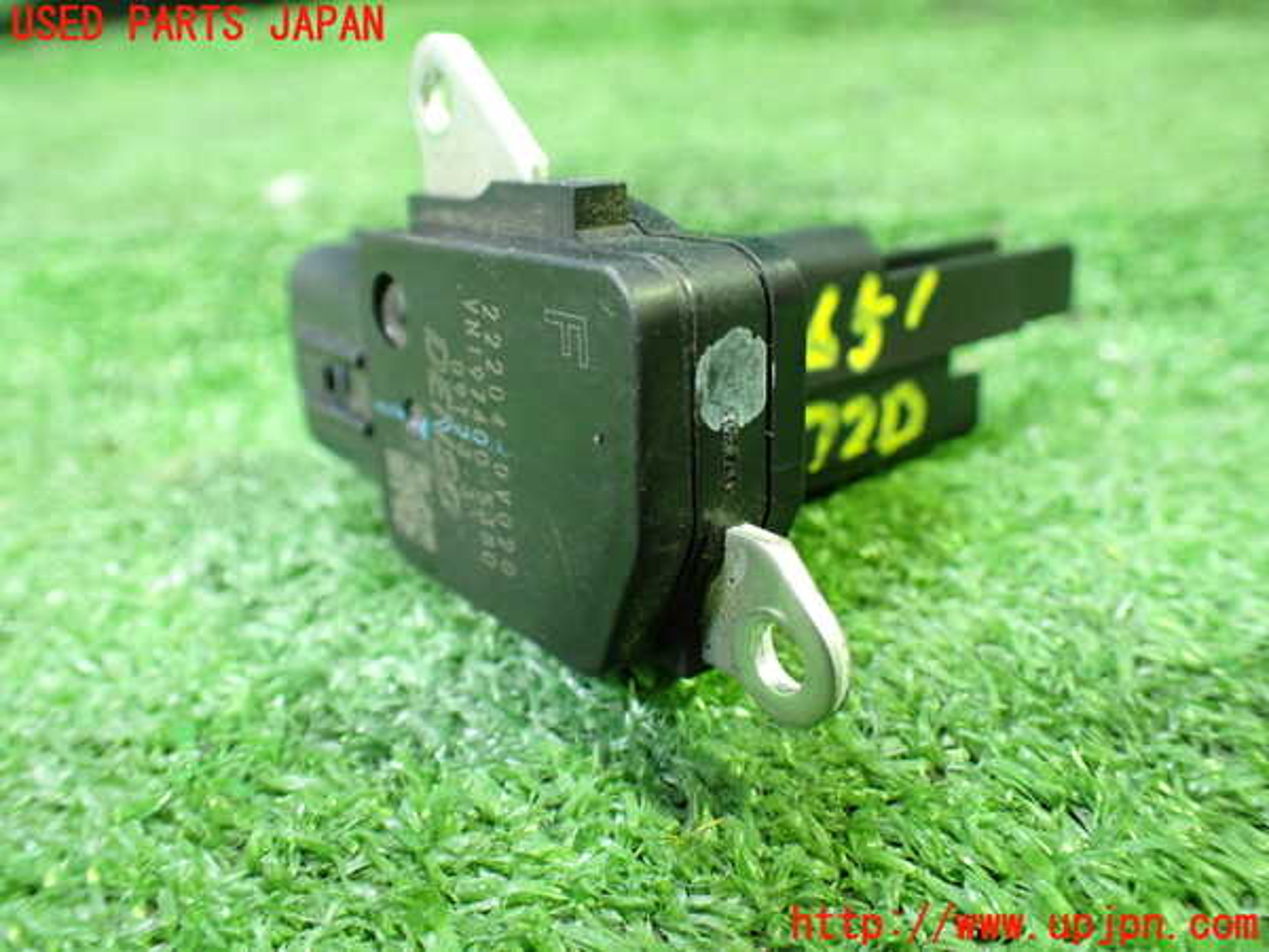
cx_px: 634
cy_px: 476
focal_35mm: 30
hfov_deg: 60.0
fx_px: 1100
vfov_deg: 46.8
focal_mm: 5.4
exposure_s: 1/30
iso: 1000
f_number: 2.3
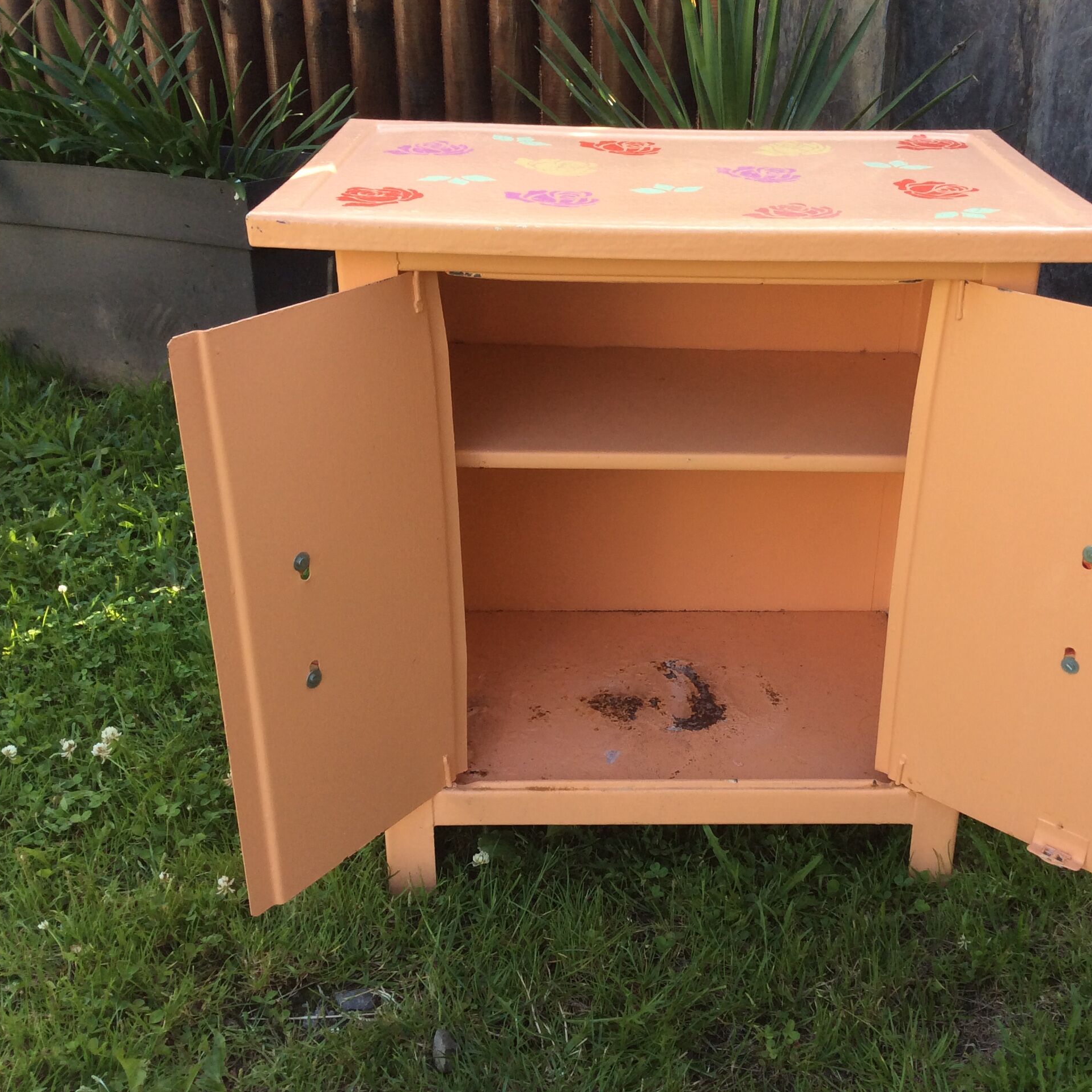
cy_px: 544
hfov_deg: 43.5
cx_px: 682
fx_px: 1356
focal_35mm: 38
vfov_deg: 43.9
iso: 32
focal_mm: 3.3
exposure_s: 1/163
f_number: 2.4
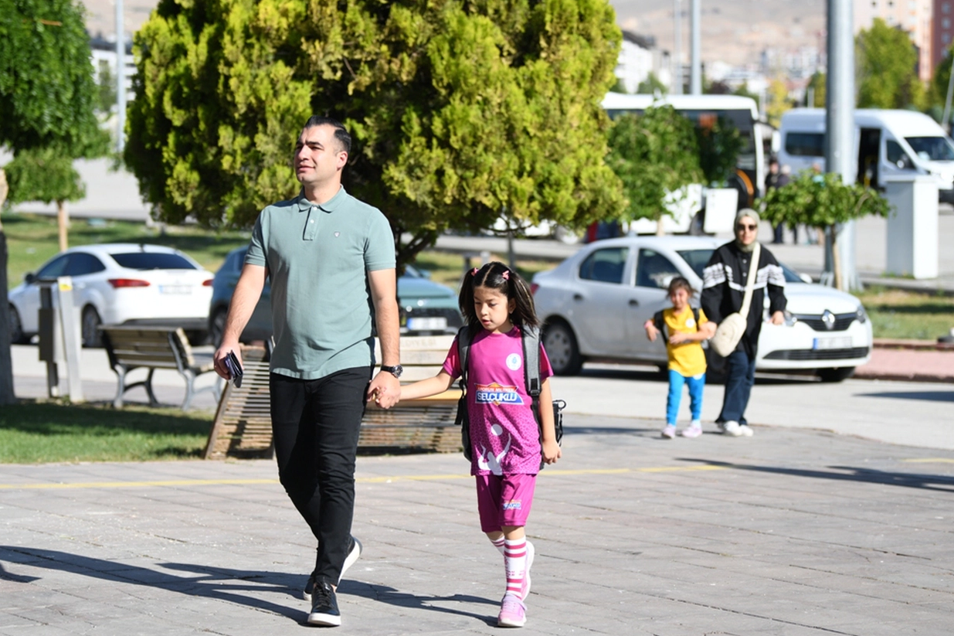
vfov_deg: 12.0
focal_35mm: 114
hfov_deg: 17.9
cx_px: 484
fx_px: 3020
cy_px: 327
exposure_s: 1/1500
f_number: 2.8
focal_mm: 92
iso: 100
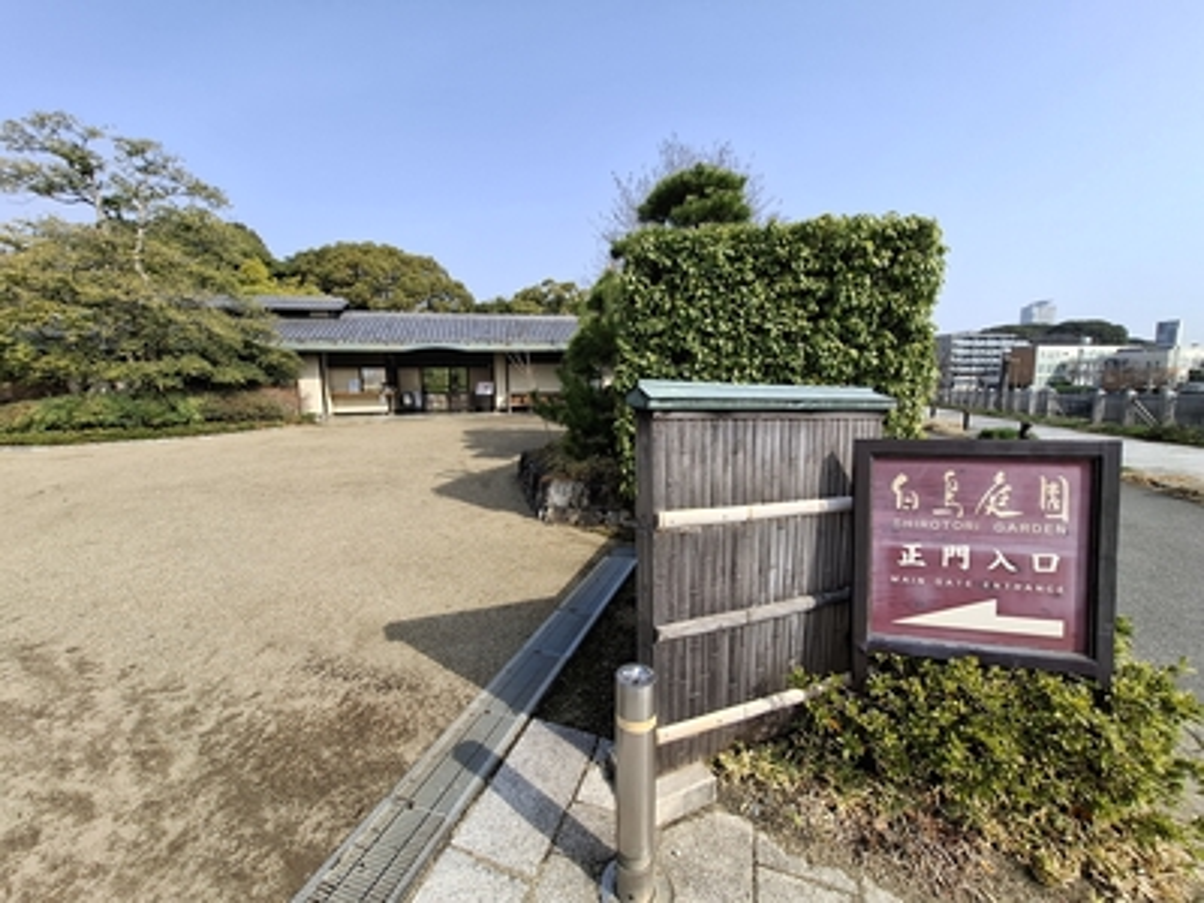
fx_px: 452
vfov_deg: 89.9
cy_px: 452
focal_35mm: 13
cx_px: 602
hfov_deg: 106.2
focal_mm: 1.74
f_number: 2.2
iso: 40
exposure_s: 1/665
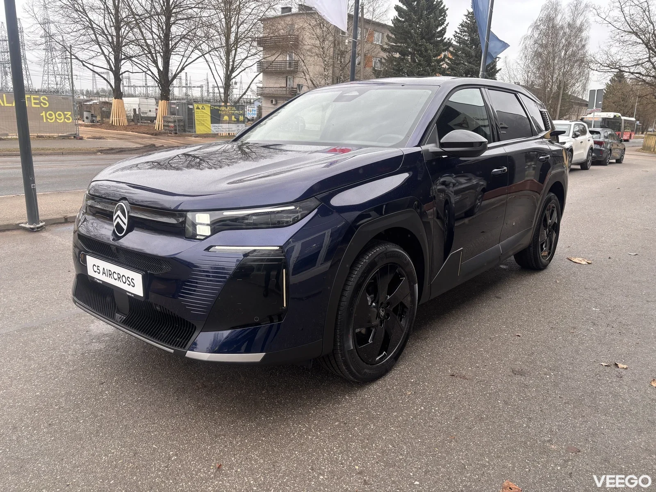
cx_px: 328
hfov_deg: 67.3
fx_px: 493
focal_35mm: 26
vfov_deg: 53.1
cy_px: 246
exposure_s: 1/290
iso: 50
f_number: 1.6
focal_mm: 5.96
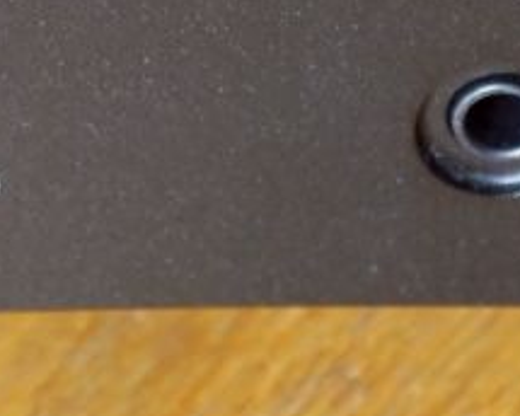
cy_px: 96
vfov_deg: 3.3
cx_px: 164
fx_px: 7264
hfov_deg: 4.1
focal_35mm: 472
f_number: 5.3
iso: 3200
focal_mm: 65
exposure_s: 1/40
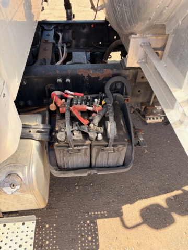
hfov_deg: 53.1
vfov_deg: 67.3
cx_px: 94
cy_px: 125
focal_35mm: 26
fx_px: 188
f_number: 1.6
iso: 64
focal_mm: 5.96
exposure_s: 1/724
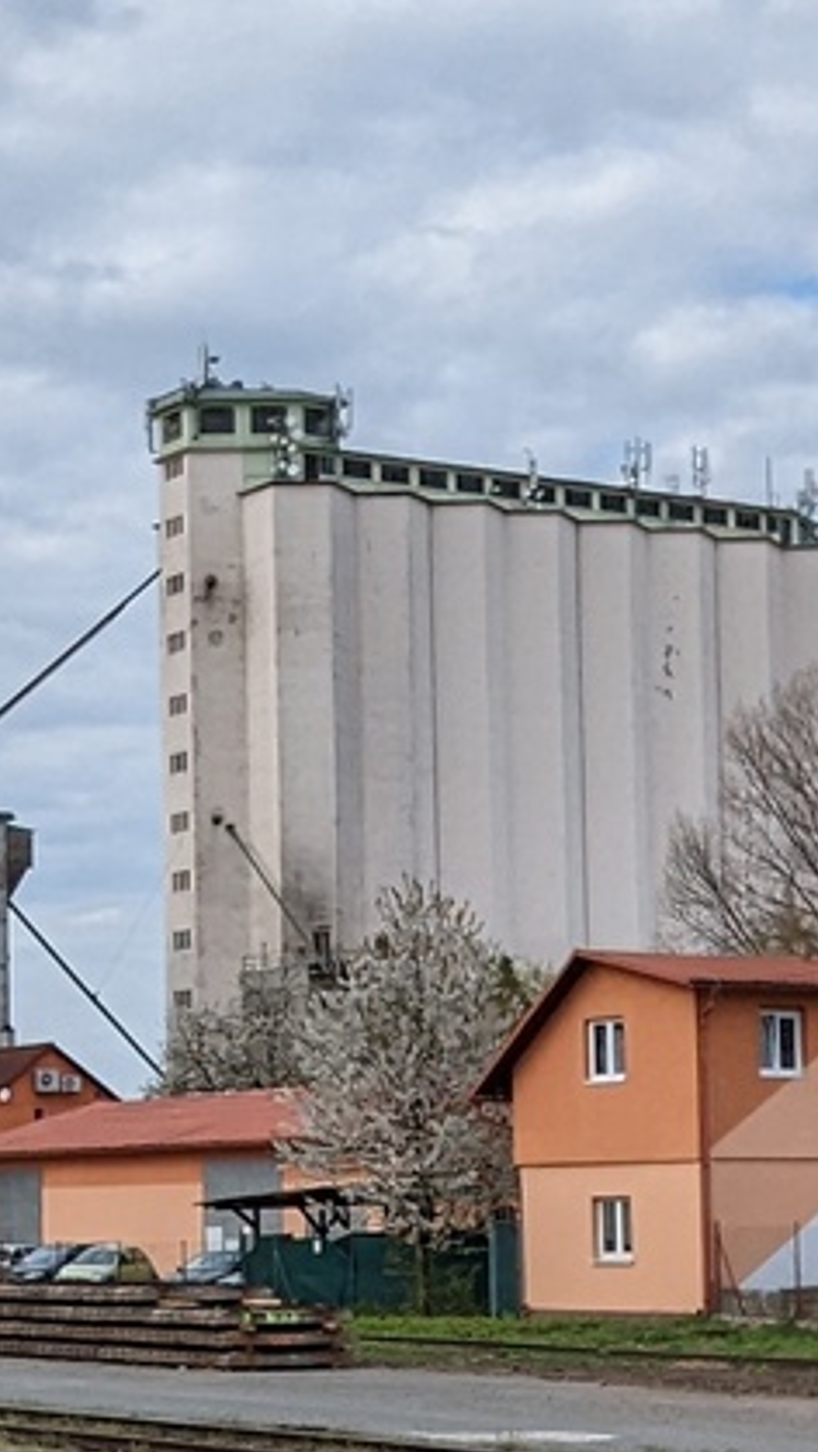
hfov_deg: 15.1
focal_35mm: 80
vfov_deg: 26.3
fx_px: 3082
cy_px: 998
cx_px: 211
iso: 50
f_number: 2.2
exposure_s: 1/1550
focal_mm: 2.35
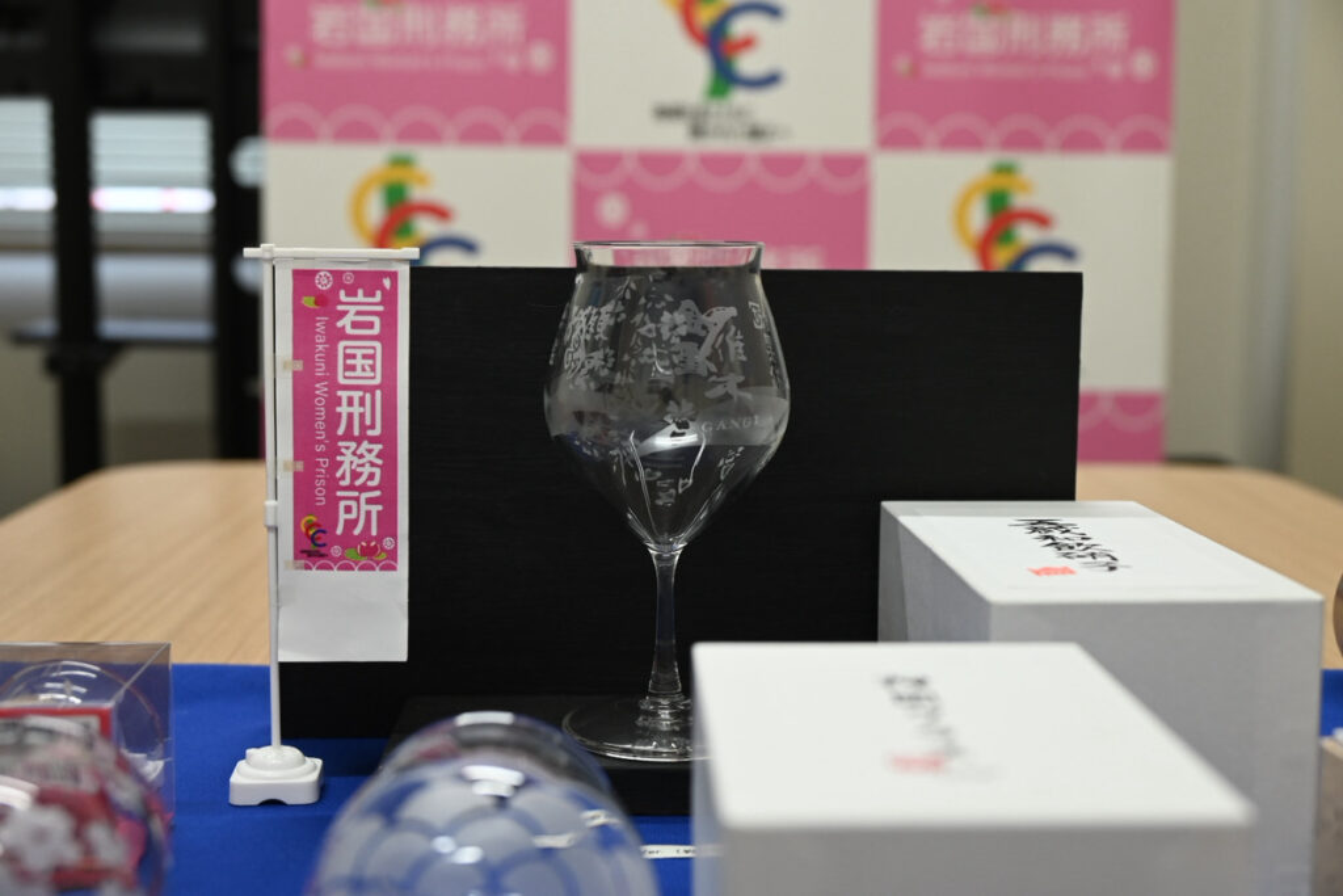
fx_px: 1903
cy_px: 448
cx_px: 672
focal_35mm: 51
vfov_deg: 26.5
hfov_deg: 38.9
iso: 500
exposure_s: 1/50
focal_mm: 51
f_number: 5.6
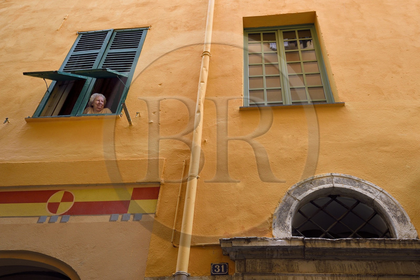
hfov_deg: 63.7
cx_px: 210
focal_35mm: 29
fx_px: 338
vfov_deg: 44.9
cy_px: 140
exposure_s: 1/250
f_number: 9
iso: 800
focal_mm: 29
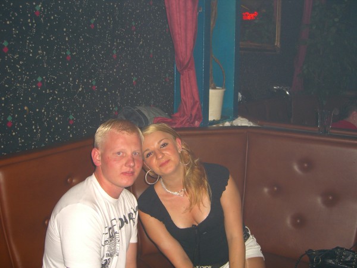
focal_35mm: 38
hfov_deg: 49.0
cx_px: 178
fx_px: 392
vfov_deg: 37.7
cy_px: 134
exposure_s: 1/60
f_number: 2.8
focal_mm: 7.9
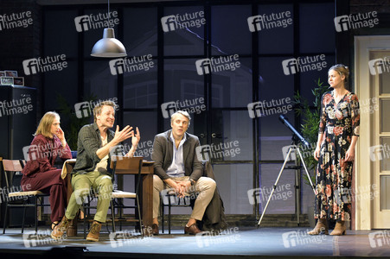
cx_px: 195
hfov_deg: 23.7
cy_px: 130
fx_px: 931
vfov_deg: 15.9
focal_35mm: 86
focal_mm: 86
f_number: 5.6
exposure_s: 1/200
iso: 3200
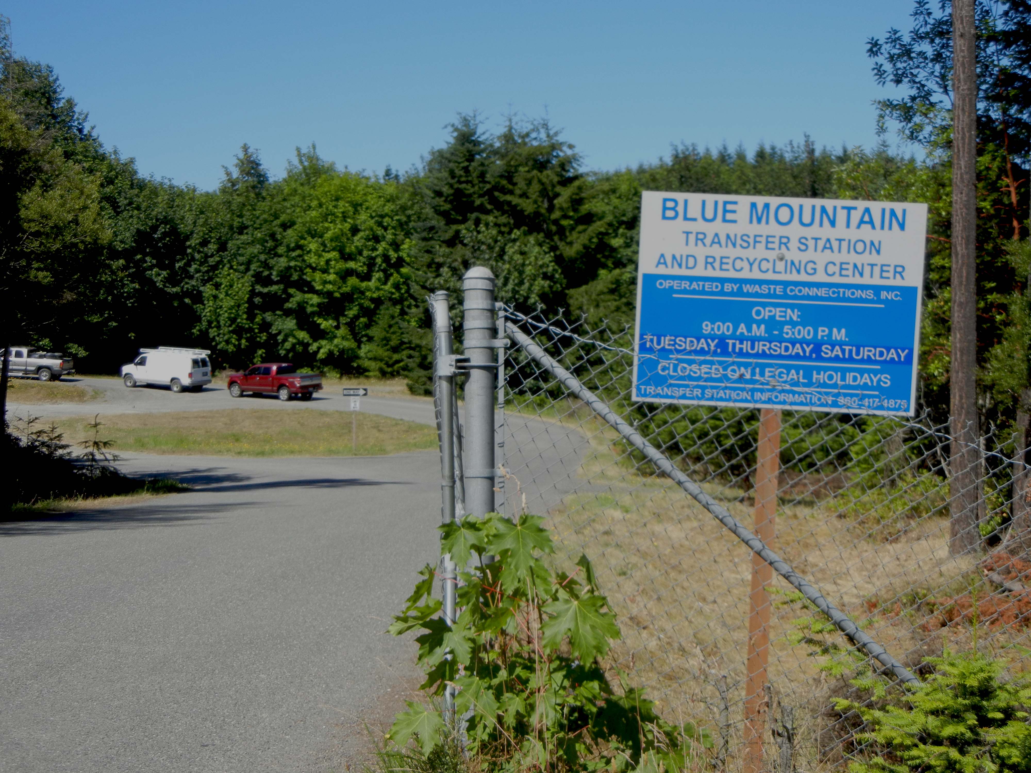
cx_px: 516
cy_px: 386
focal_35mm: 59
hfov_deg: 32.7
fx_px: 1757
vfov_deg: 24.8
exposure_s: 1/856
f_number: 4
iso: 160
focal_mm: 10.6
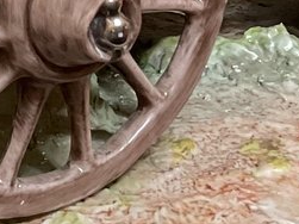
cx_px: -60
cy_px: -260
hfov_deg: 11.1
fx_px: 1511
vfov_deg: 8.0
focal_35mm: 175
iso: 64
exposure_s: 1/50
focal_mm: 3
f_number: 1.8
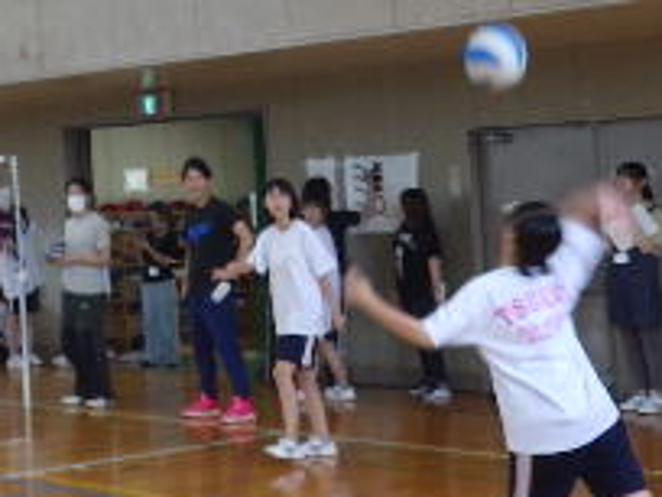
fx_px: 1683
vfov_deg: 16.4
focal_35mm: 88
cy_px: 0
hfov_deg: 21.6
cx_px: 19
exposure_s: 1/45
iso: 160
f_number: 3.5
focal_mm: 5
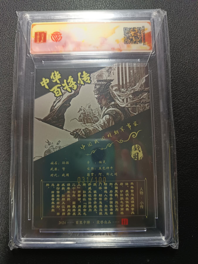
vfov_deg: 71.6
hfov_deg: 56.8
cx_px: 99
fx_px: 183
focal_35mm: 24
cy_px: 132
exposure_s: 1/50
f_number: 1.7
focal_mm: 5.31
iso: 1055
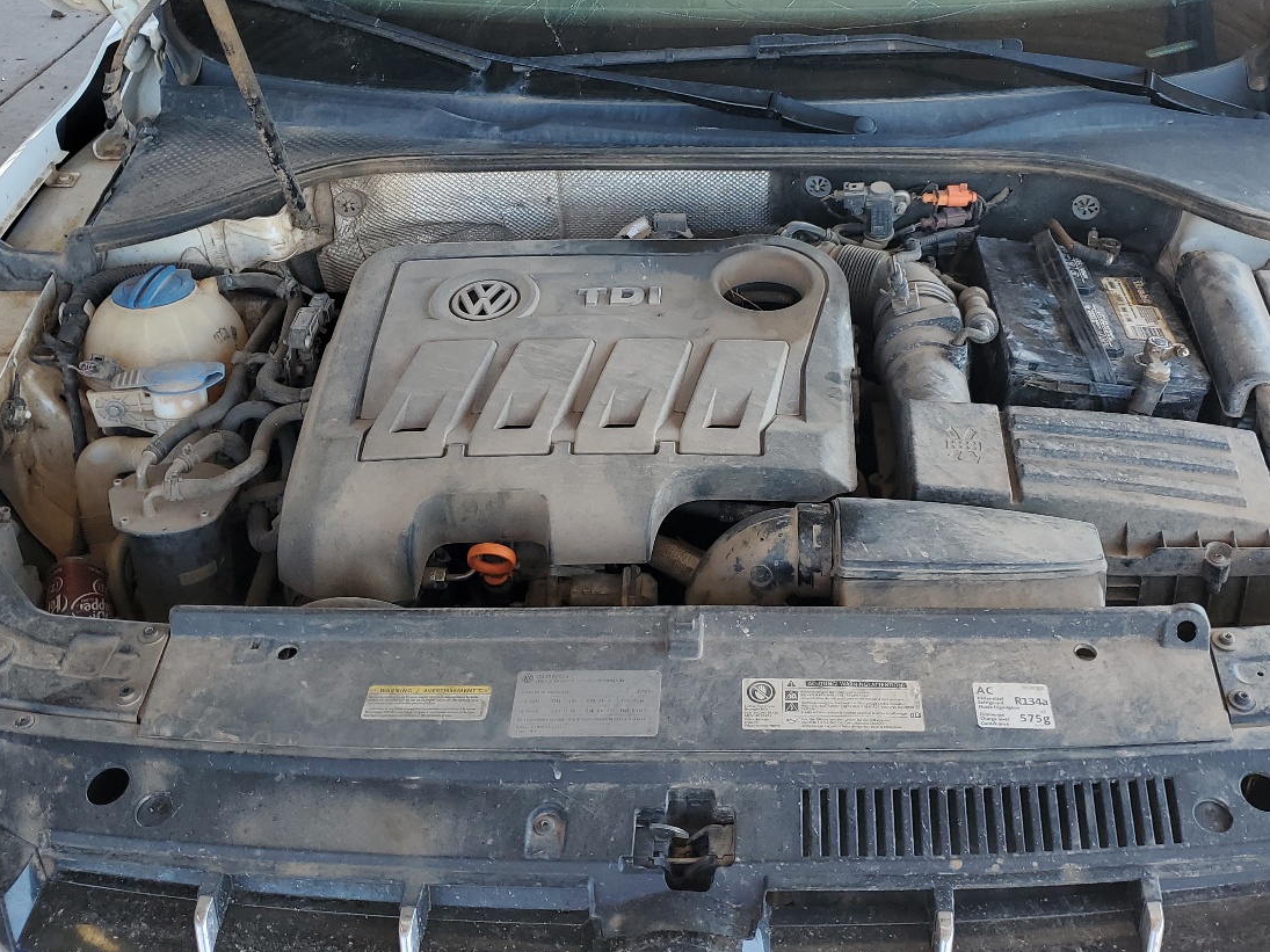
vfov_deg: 37.6
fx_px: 1394
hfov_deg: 48.9
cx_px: 718
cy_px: 391
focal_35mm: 38
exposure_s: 1/357
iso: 50
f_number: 1.5
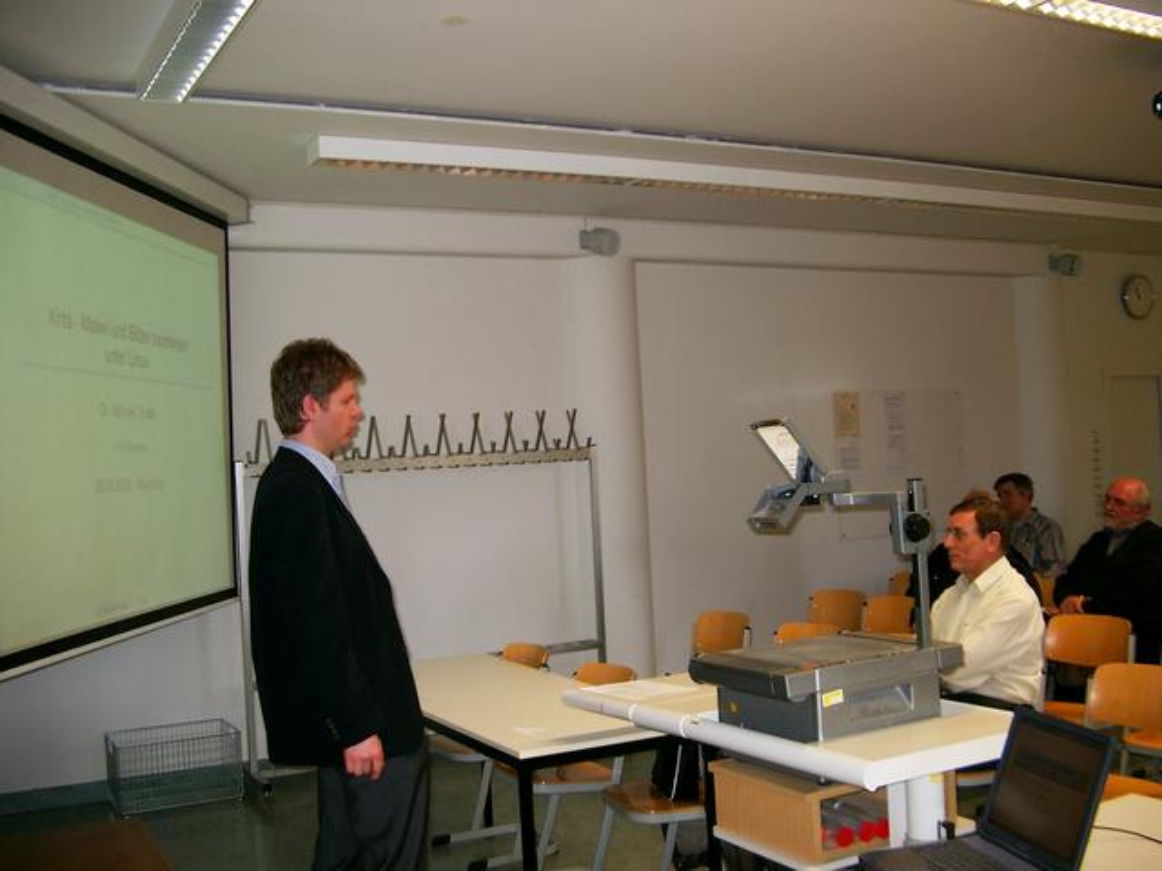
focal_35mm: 37
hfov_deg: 50.1
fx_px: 1242
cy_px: 436
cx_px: 581
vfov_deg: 38.7
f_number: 2.6
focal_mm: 7.6
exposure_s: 1/60
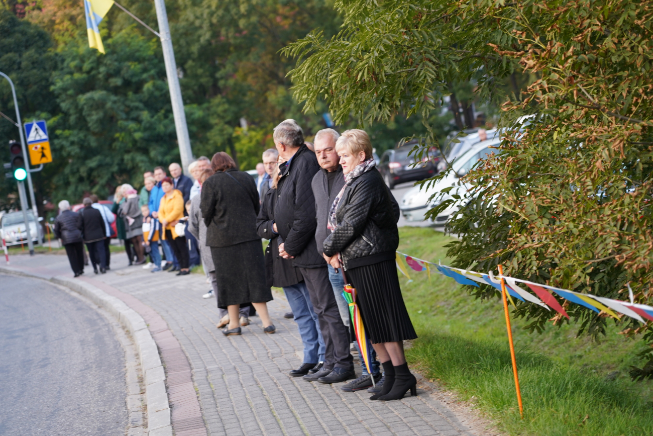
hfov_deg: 19.5
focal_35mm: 105
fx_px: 1905
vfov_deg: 13.0
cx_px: 326
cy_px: 218
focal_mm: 105
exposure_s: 1/160
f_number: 4
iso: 500
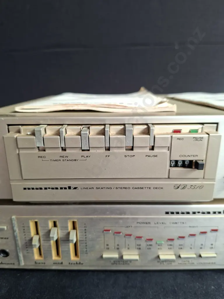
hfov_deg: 58.9
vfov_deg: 73.9
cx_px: 112
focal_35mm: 23
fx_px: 198
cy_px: 150
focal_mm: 5.54
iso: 64
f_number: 1.8
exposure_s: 1/100
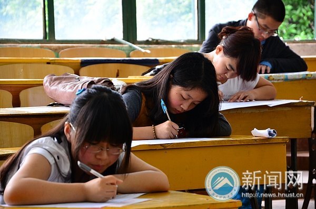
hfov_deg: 13.1
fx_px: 1379
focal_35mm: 158
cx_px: 158
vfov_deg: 8.7
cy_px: 104
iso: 800
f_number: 5.6
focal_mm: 105
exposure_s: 1/50
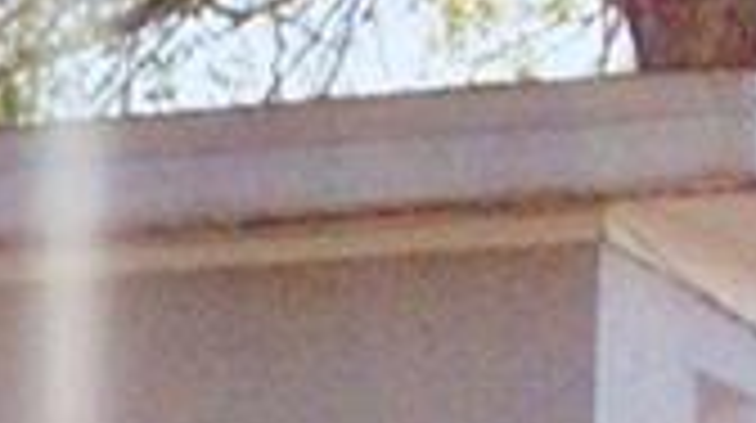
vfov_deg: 5.4
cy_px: 954
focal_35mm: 219
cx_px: -1206
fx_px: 4385
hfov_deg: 8.7
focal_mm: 3.3
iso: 25
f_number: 2.4
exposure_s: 1/950
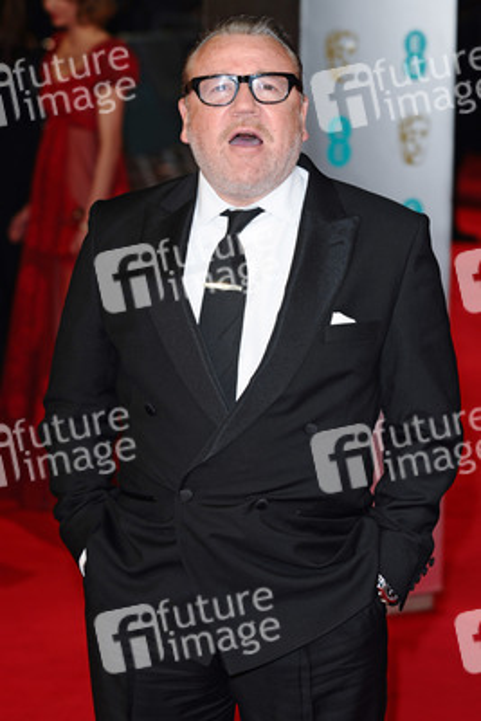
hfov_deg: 10.6
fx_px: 2583
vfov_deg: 15.9
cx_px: 240
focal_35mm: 129
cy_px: 360
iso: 320
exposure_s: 1/250
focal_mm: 86
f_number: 4.5
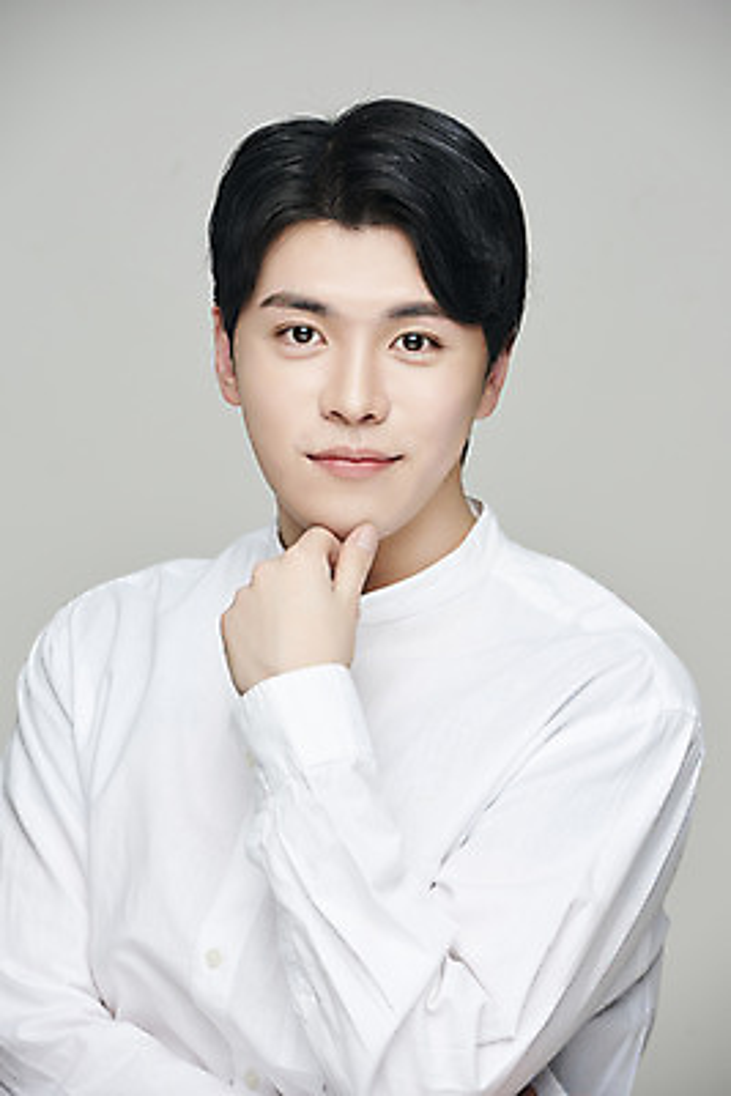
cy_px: 548
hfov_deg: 6.9
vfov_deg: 10.3
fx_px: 6086
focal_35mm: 200
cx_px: 366
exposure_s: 1/125
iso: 64
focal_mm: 200
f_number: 8
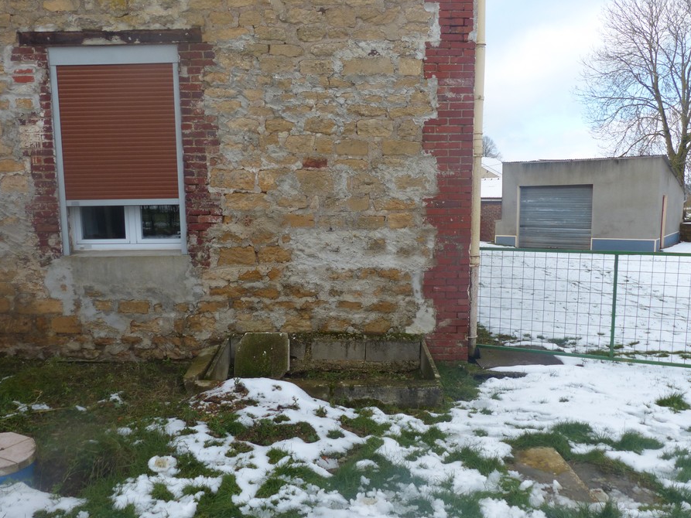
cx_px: 344
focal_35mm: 28
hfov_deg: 63.4
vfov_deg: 49.7
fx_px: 559
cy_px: 288
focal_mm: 4.5
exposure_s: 1/500
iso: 100
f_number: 2.8
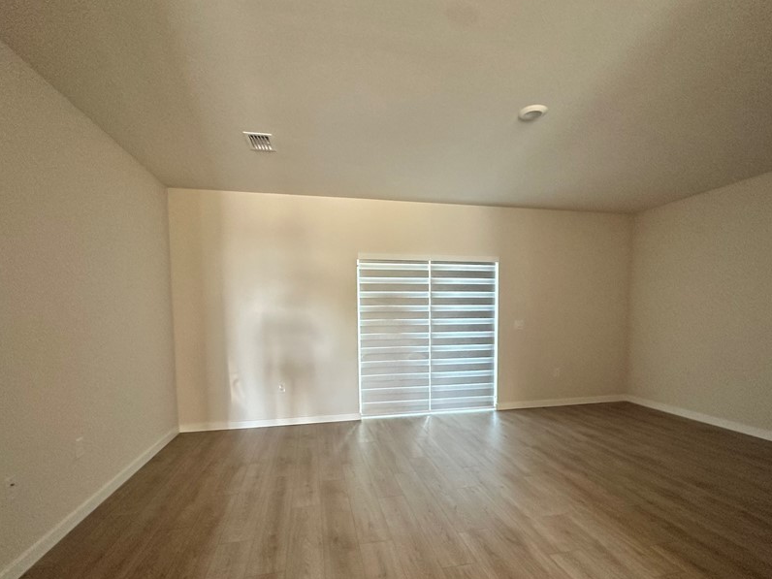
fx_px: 401
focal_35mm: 18
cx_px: 402
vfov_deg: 71.0
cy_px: 341
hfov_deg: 87.7
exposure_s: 1/60
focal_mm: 2.22
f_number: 2.2
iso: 400
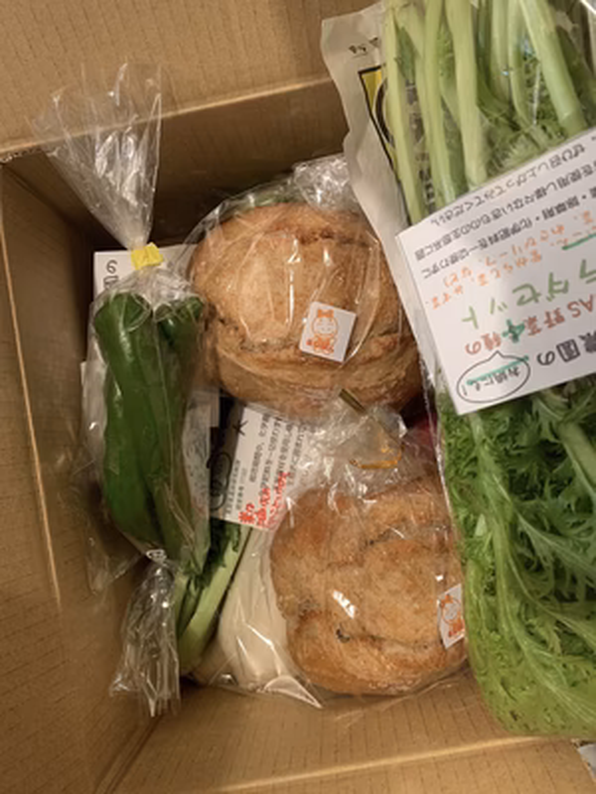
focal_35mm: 26
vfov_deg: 67.3
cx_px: 298
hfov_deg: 53.1
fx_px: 597
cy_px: 397
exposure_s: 1/33
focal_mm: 4.25
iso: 320
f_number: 1.8
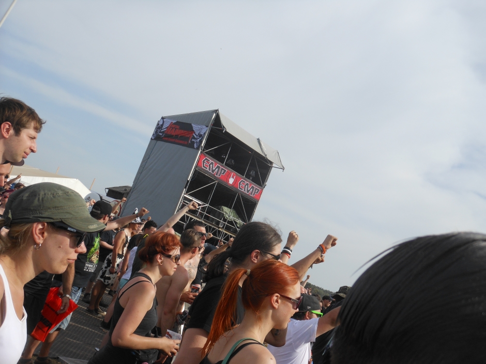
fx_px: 604
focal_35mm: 43
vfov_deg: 33.6
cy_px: 182
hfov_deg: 43.9
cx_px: 243
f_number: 3.8
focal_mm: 7.7
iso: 80
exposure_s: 1/800
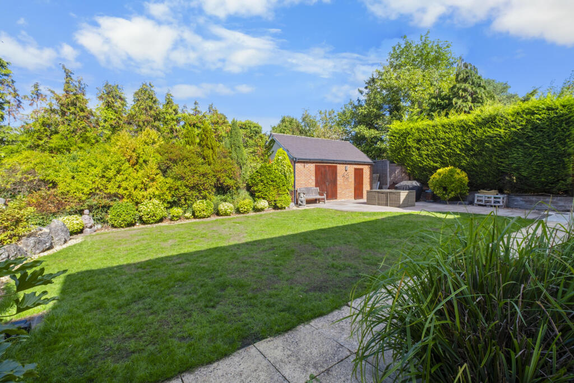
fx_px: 239
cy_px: 192
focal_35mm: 15
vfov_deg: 77.3
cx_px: 287
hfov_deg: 100.4
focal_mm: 10
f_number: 8
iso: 160
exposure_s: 1/125
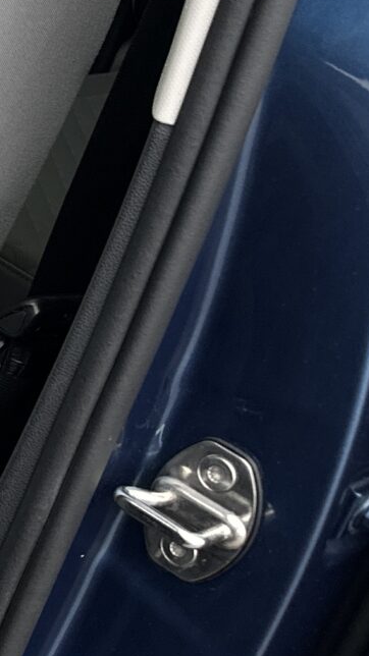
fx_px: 1810
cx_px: -848
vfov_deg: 20.5
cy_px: 197
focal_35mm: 104
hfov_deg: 8.8
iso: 80
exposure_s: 1/989
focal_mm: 6.86
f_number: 1.78
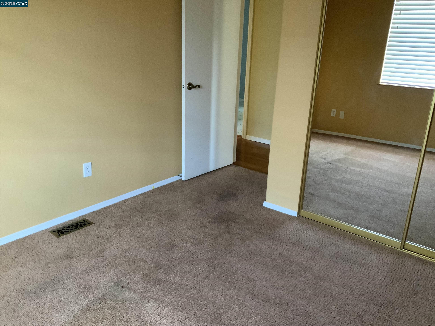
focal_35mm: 29
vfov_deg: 48.2
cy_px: 163
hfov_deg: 61.7
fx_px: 364
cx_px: 218
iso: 250
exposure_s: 1/40
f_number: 1.8
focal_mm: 3
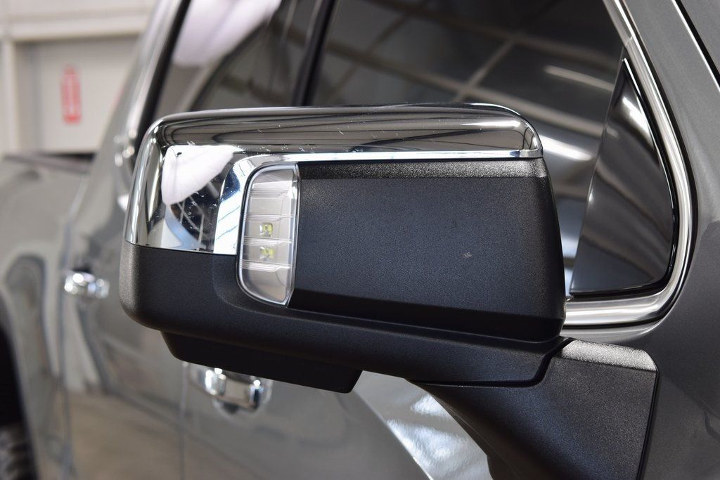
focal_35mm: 75
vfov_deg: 18.2
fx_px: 1500
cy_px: 240
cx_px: 360
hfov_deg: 27.0
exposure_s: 1/15
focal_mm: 50
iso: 400
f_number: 6.3
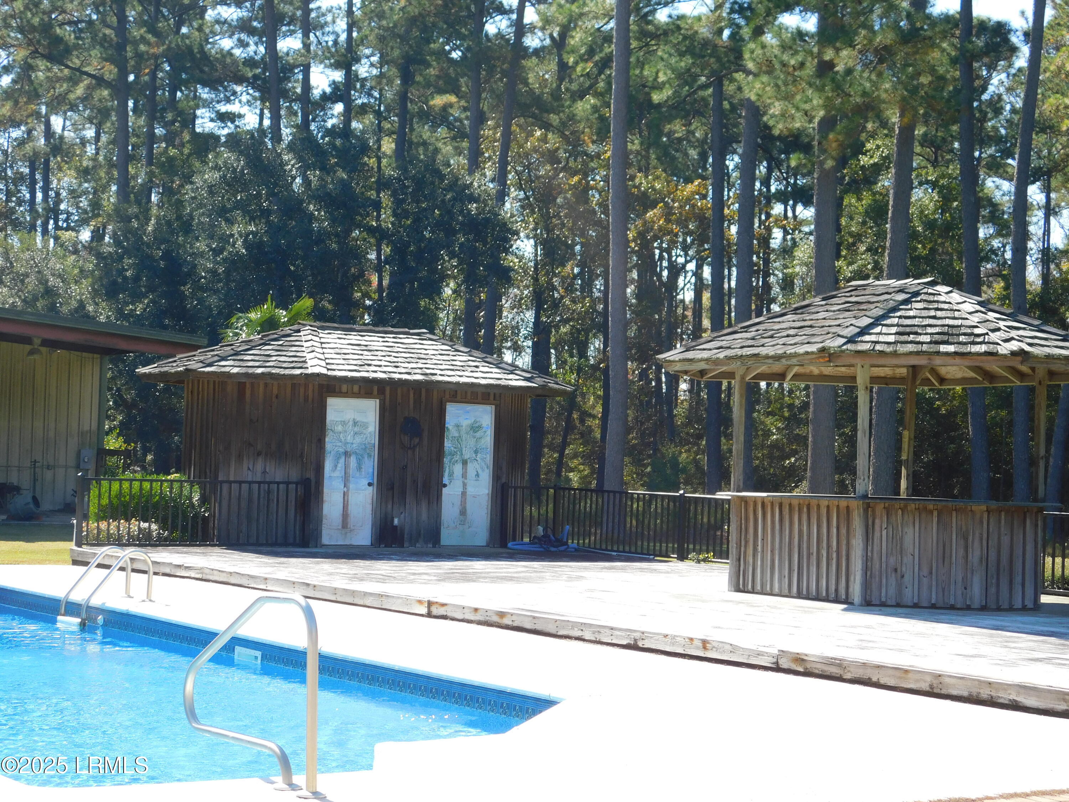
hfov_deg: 29.4
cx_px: 534
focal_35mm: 66
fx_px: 2038
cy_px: 401
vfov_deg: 22.3
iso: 125
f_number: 4.2
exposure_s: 1/320
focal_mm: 11.7
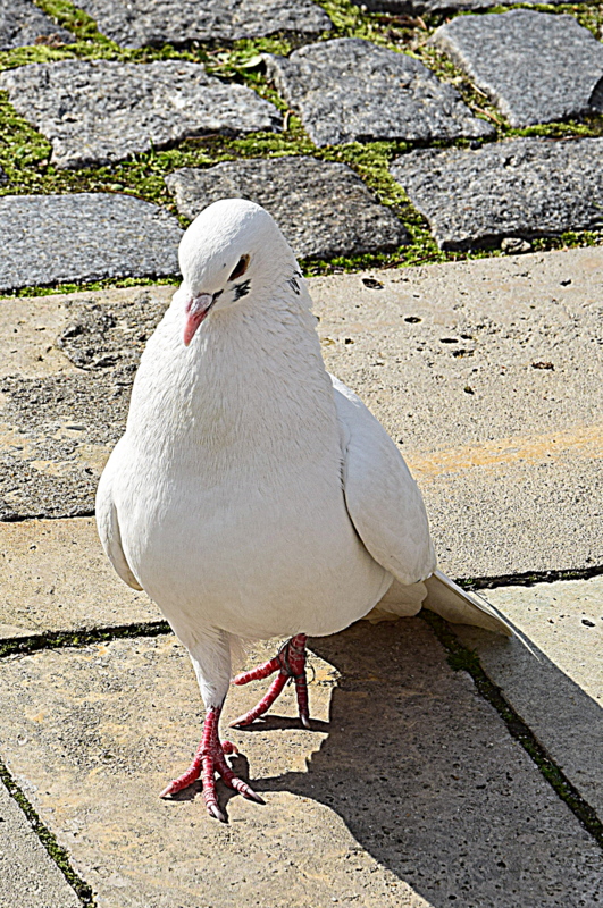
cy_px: 454
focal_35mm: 158
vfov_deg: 13.1
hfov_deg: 8.7
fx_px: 3969
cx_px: 302
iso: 280
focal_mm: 105
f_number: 11
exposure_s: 1/500
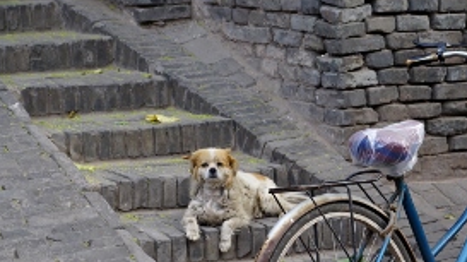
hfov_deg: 16.9
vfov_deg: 9.5
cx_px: 304
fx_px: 1568
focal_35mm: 127
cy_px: 217
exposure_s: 1/100
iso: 320
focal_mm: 55
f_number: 5
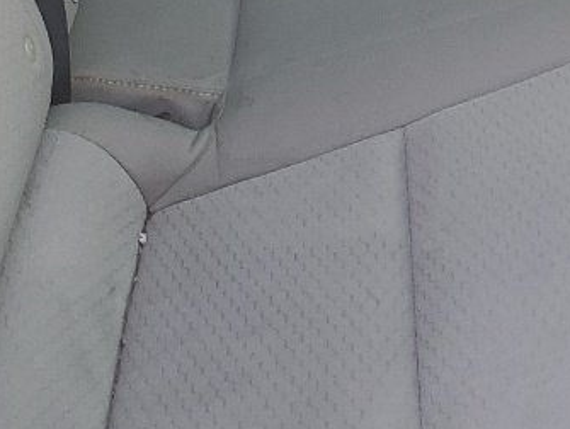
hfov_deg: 15.7
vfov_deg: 11.0
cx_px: 483
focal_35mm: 124
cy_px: -412
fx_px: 2044
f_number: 1.5
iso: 50
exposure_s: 1/196
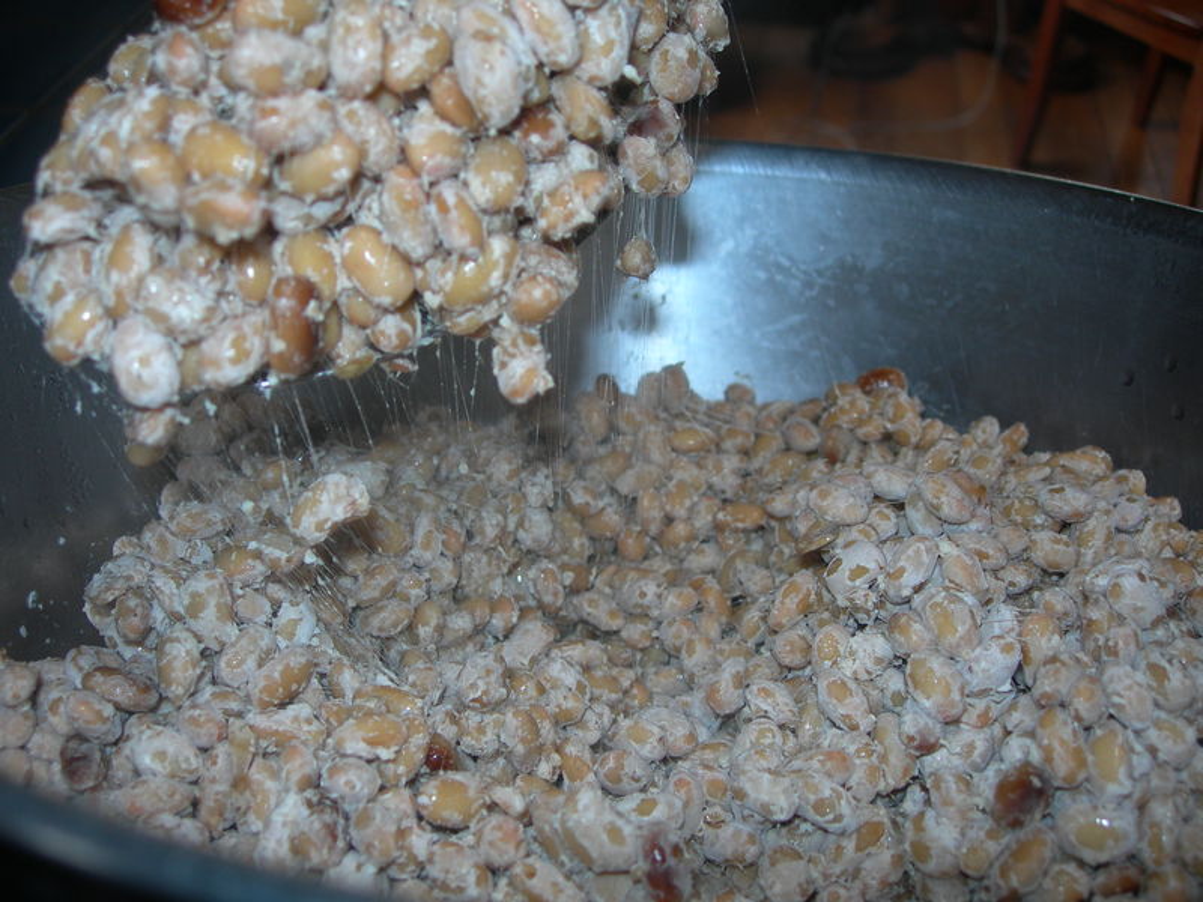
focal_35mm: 38
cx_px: 602
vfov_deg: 37.7
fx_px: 1321
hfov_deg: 49.0
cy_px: 451
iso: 50
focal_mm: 7.8
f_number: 2.8
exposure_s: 1/60.1
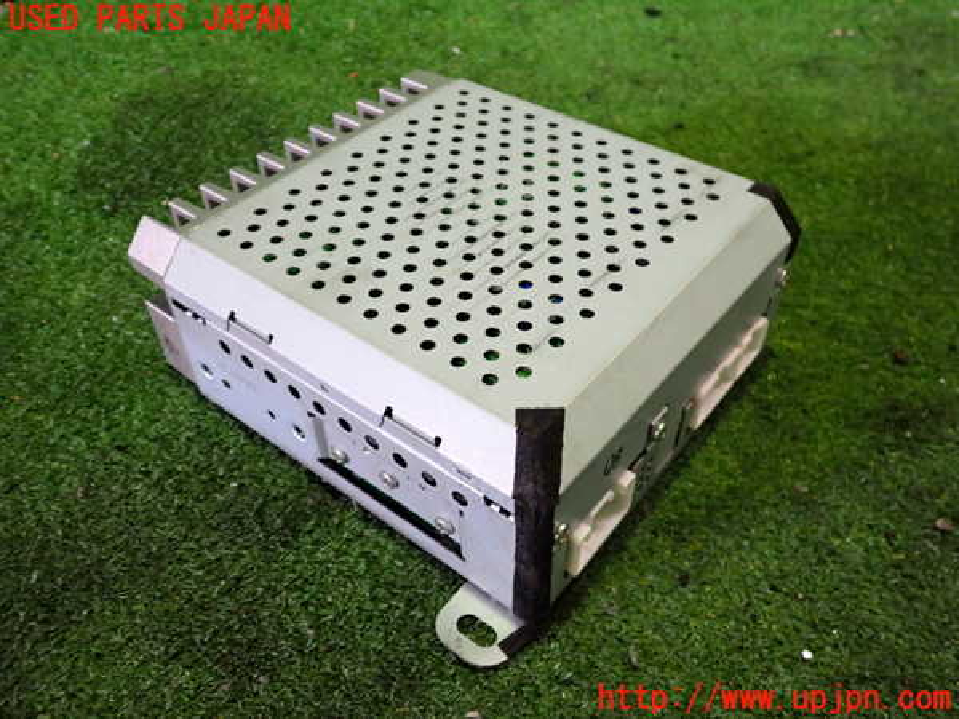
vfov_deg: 46.8
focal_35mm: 30
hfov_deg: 60.0
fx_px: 831
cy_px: 360
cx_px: 480
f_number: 2.3
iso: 800
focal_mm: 5.4
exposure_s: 1/80
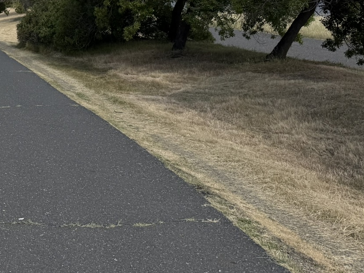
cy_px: 9
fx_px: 620
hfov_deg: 28.4
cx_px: -76
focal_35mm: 59
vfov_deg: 23.9
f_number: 1.78
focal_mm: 6.76
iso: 80
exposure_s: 1/8130
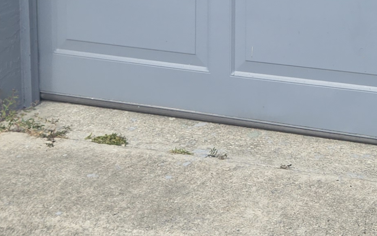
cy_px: -261
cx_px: 313
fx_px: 1078
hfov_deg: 19.6
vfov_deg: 11.1
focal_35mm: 105
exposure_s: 1/937
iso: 25
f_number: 1.8
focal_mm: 5.4
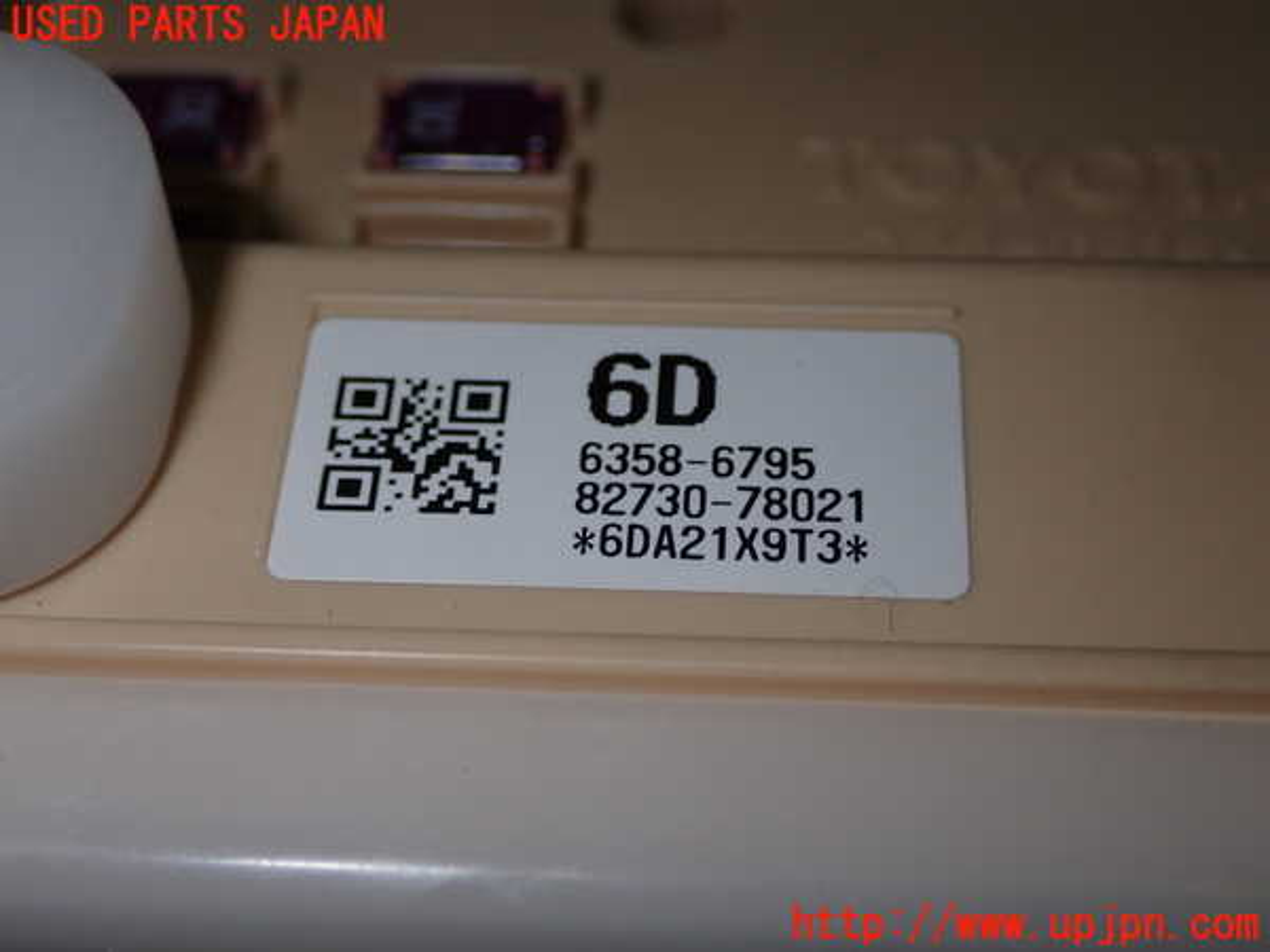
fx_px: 2128
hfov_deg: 33.2
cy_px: 476
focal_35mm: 58
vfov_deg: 25.2
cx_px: 635
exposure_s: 1/60
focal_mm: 10.35
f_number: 10
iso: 200
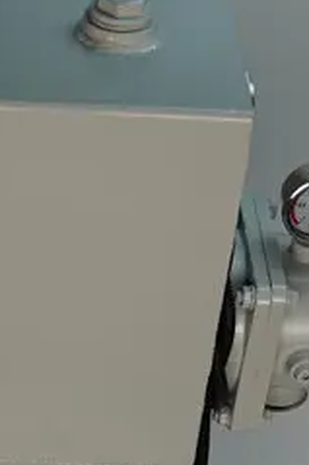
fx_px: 1263
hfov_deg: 13.8
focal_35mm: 98
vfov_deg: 20.7
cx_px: 25
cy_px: 346
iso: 400
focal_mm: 39
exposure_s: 1/200
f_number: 5
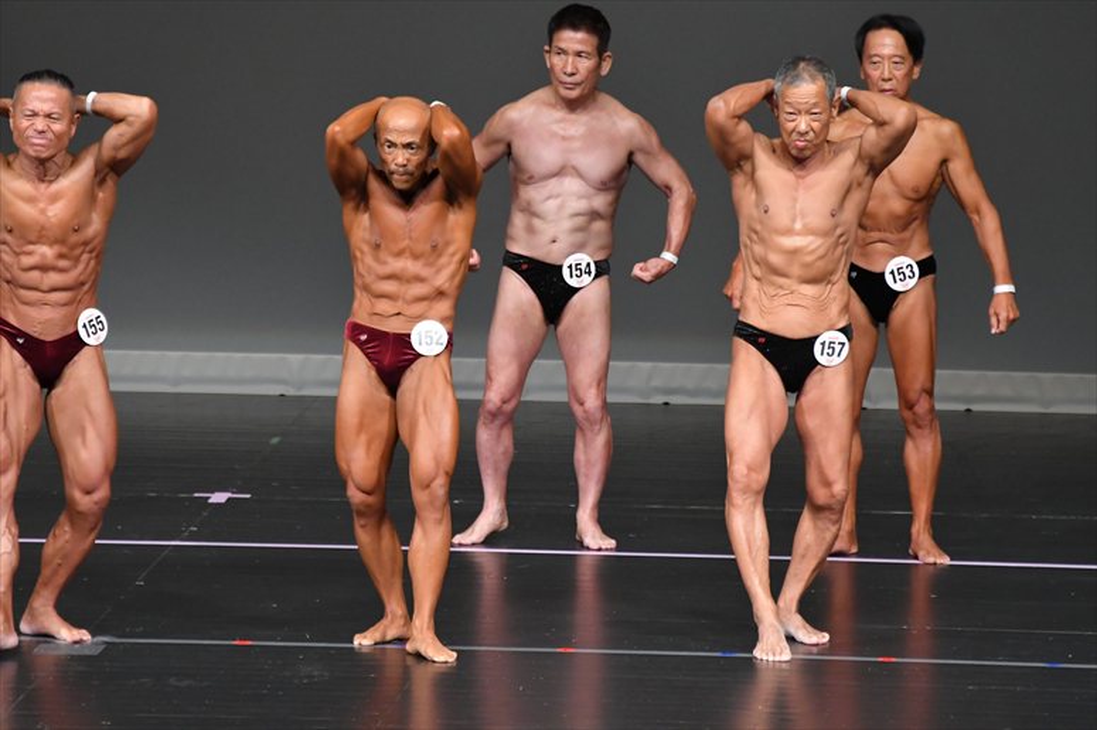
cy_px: 365
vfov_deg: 4.0
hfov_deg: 6.0
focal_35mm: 345
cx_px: 548
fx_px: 10508
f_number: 5.6
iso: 4000
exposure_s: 1/400
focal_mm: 230
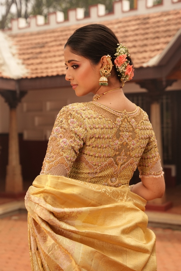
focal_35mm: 59
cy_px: 136
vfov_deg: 34.0
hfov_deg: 23.1
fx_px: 443
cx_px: 90
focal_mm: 58.8
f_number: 5
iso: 1000
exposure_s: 1/3200
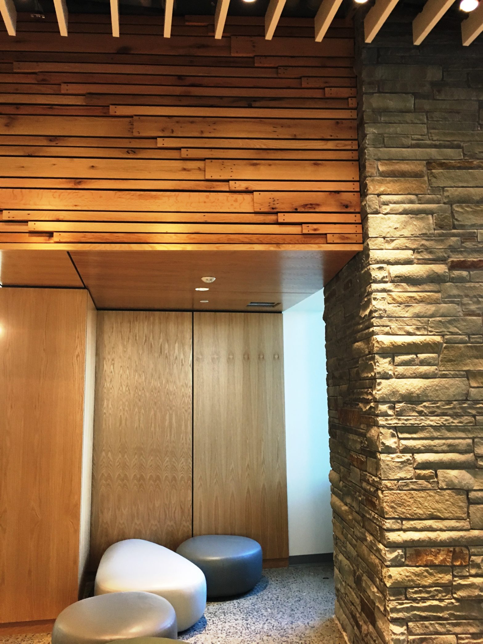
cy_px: 322
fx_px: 540
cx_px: 242
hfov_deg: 48.2
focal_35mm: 29
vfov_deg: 61.7
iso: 125
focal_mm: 4.15
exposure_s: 1/30
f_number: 2.2
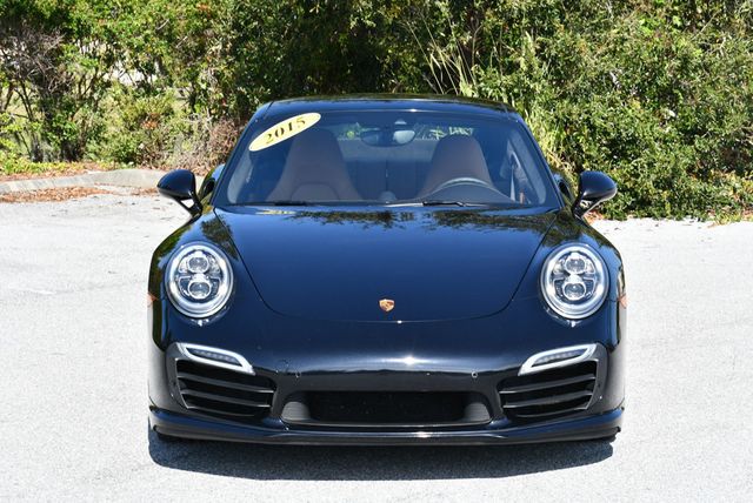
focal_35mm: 104
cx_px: 376
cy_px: 252
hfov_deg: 19.6
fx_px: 2177
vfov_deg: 13.2
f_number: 8
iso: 160
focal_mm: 52
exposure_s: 1/250
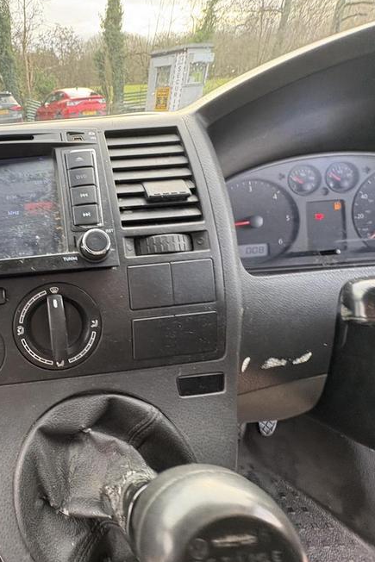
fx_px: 312
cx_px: 37
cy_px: 280
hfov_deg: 54.0
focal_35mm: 20
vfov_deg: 84.0
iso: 200
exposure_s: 1/62
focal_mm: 2.22
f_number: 2.2
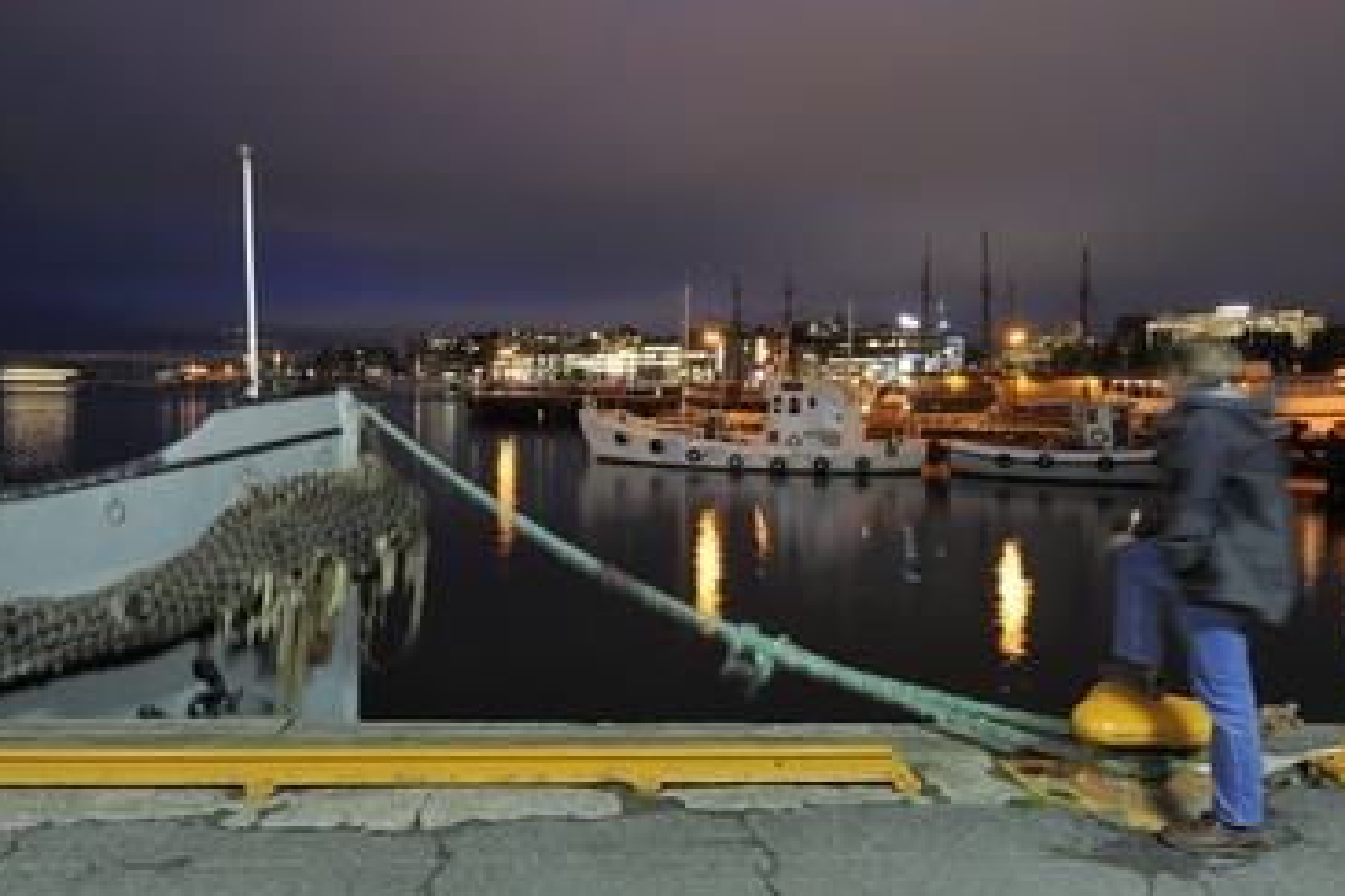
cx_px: 634
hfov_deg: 76.1
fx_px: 859
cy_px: 395
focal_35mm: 23
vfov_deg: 54.9
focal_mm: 20
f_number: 10
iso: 200
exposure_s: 8
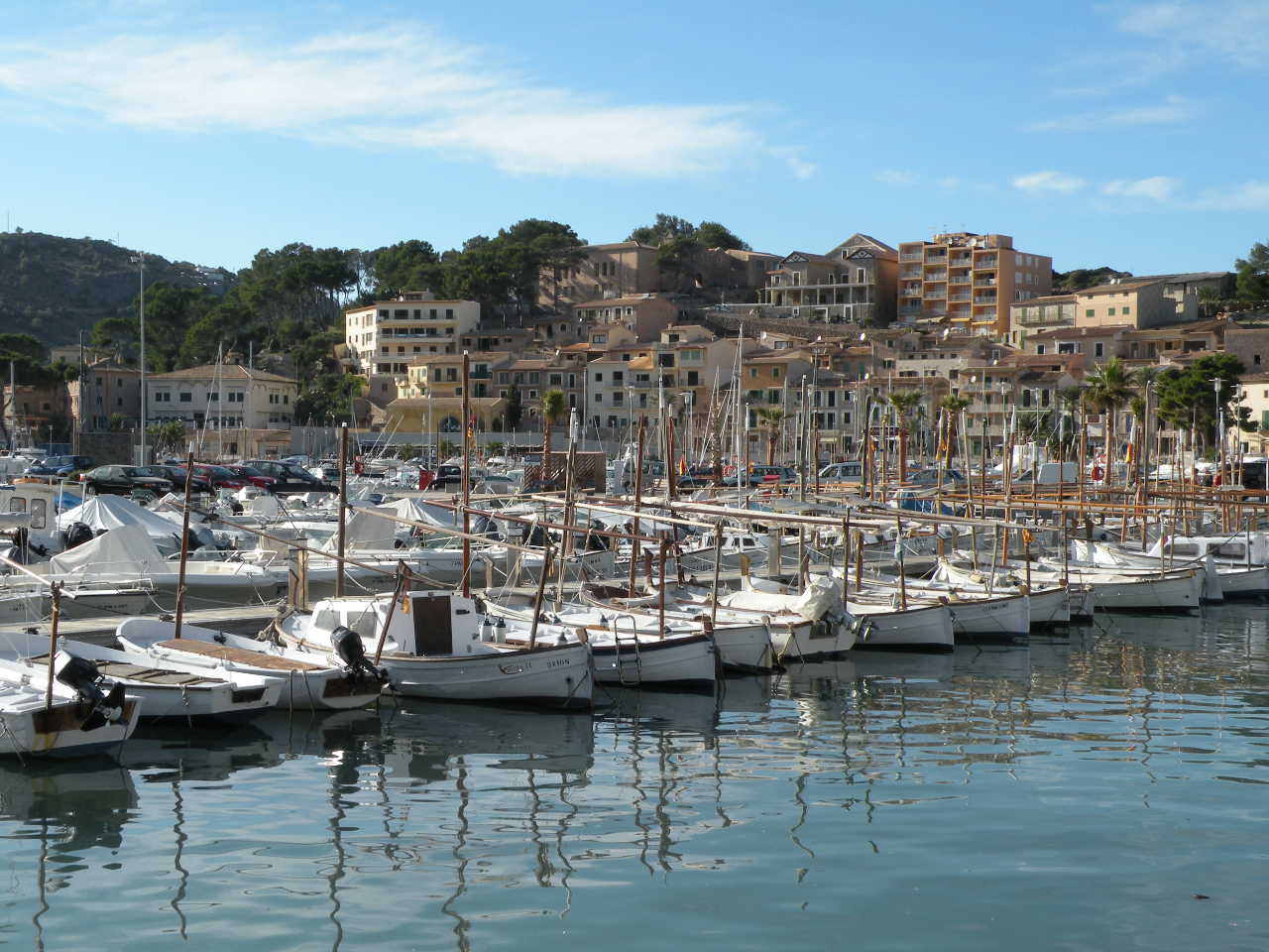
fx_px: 2053
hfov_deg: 34.3
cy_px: 476
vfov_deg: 26.1
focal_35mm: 56
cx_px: 634
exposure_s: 1/210
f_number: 7.1
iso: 64
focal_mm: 9.8
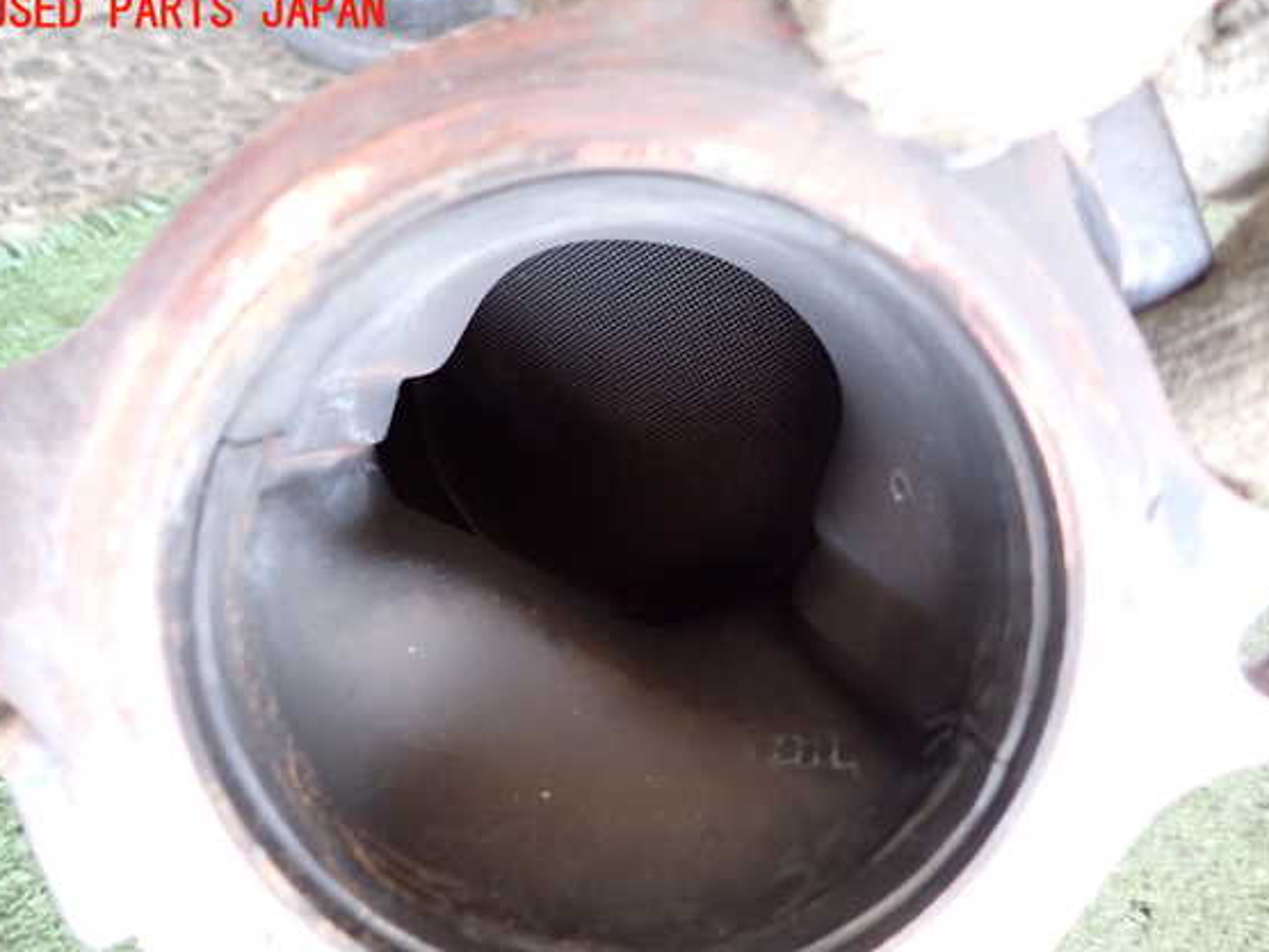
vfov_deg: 51.3
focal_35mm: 27
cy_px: 498
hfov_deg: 65.3
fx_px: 990
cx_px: 655
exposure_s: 1/30
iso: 640
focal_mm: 4.5
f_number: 2
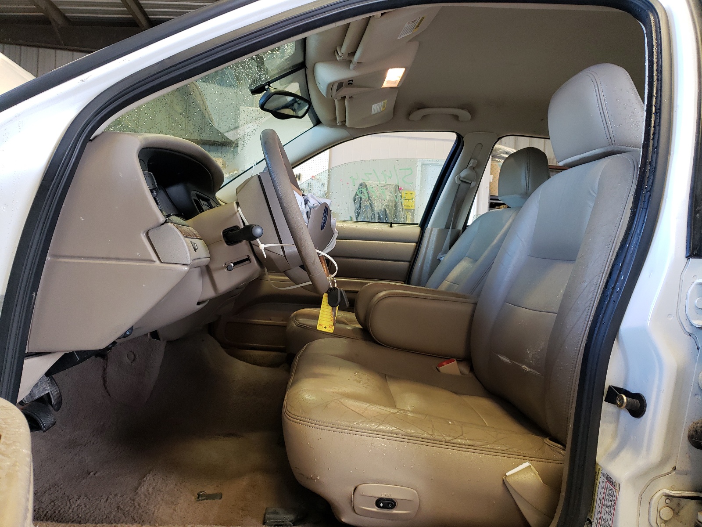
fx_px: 527
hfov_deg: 67.3
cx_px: 351
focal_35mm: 26
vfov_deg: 53.1
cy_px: 264
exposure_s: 1/60.2
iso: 109
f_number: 1.5
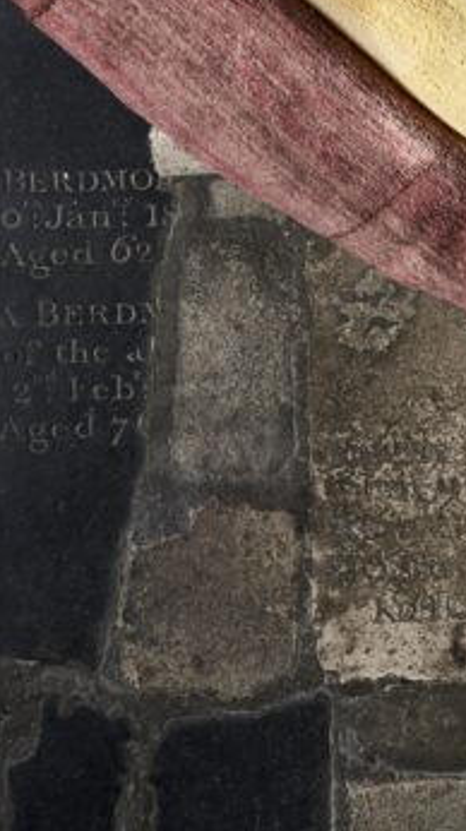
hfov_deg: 8.0
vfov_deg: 13.8
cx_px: 406
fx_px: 3303
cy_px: -216
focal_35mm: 150
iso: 500
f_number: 10
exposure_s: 1/160
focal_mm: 55
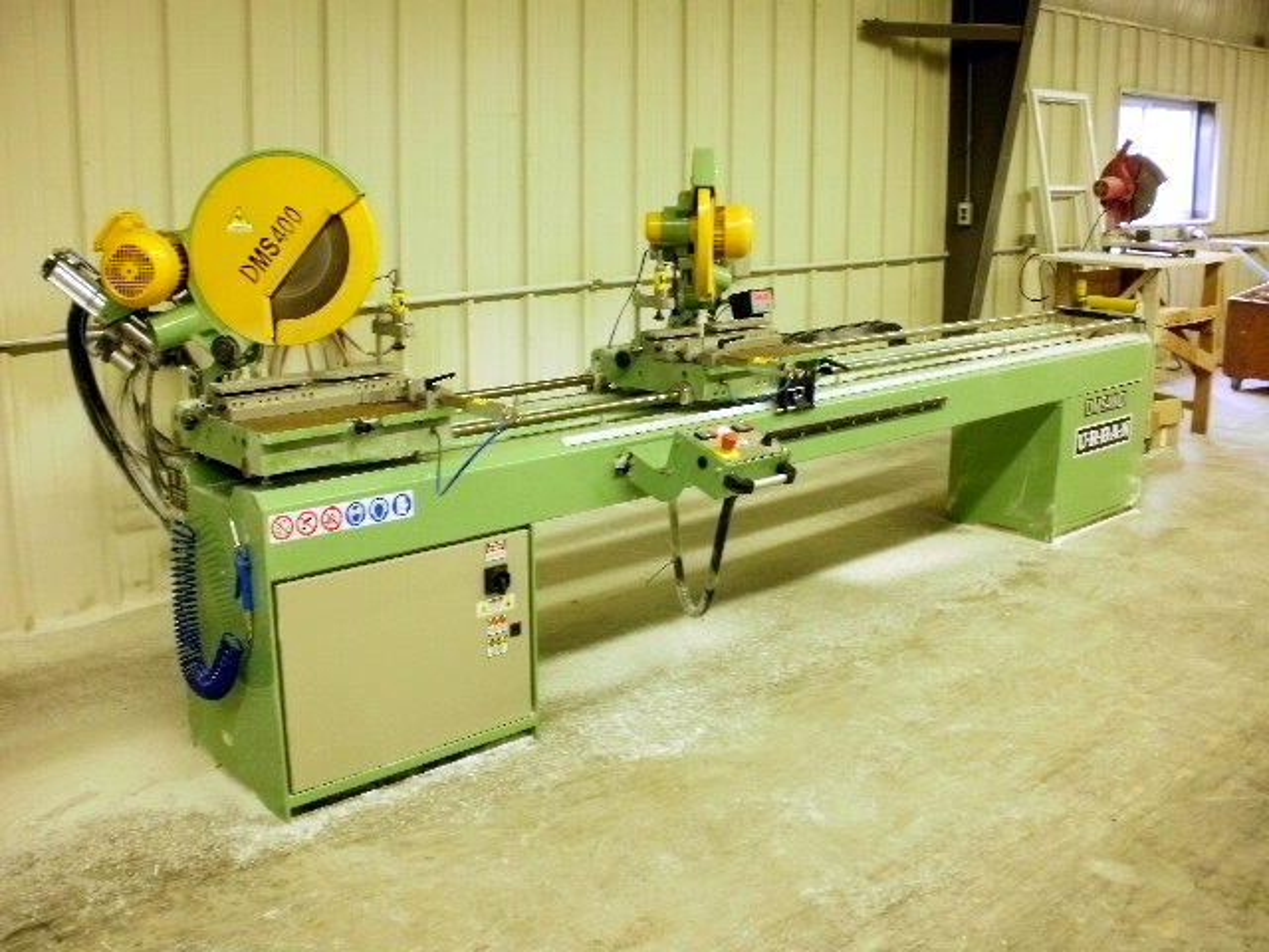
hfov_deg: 51.4
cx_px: 634
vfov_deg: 39.7
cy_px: 476
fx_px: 1320
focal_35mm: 36
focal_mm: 6.3
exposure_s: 1/10
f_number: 3.5
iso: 125
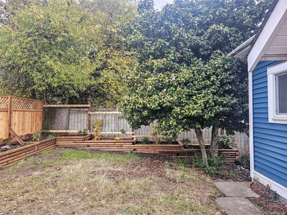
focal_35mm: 23
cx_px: 144
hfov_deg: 73.9
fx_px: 191
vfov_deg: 58.9
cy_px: 108
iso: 1000
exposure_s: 1/120
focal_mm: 6.3
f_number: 1.7
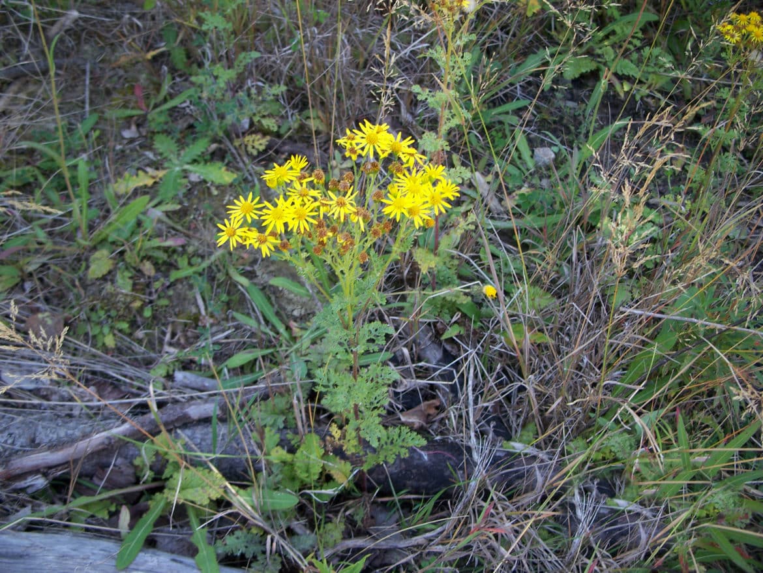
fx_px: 816
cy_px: 286
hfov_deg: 50.1
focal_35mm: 37
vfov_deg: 38.7
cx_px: 382
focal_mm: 7.8
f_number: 2.8
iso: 64
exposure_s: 1/80
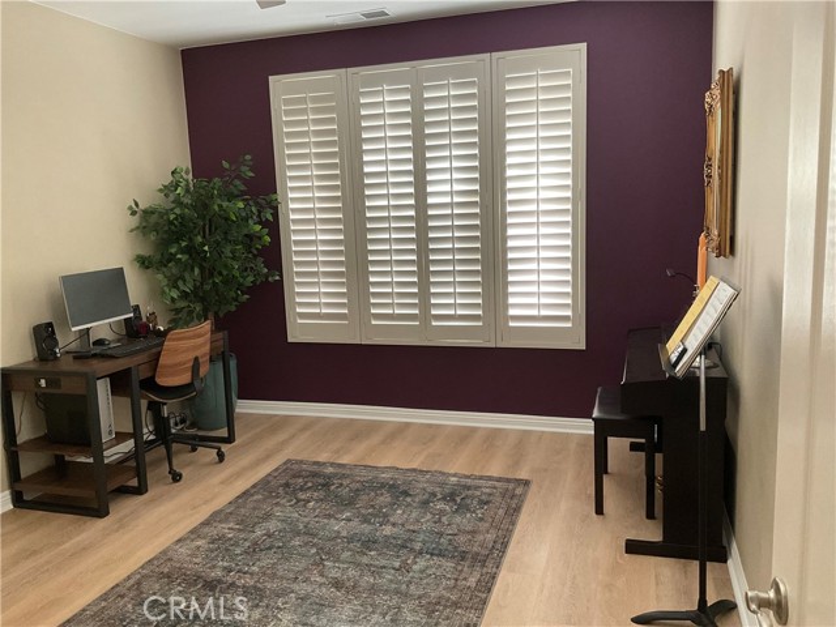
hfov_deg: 61.7
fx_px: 700
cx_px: 418
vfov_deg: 48.2
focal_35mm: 29
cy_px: 314
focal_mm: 3
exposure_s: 1/60
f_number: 1.8
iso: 125
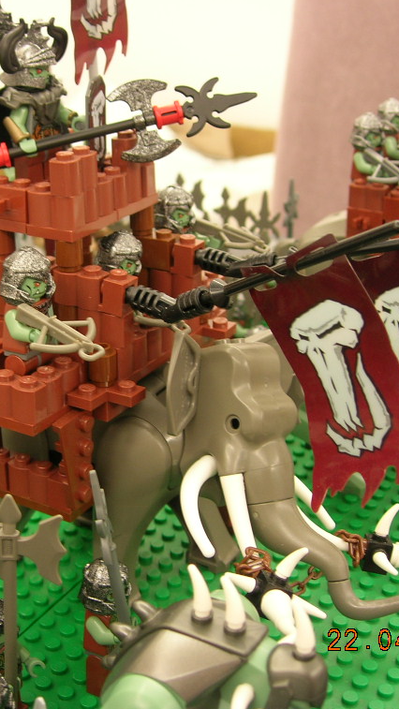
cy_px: 356
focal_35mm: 56
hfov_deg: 21.2
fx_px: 1053
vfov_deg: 37.2
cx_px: 90
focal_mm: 7.8
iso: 64
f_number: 2.8
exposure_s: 1/5.6
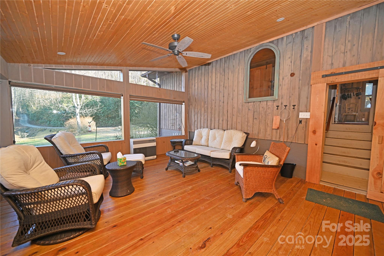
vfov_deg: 81.2
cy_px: 128
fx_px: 149
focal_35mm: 14
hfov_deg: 104.3
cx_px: 192
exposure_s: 1/80
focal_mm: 14
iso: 200
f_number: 4.5
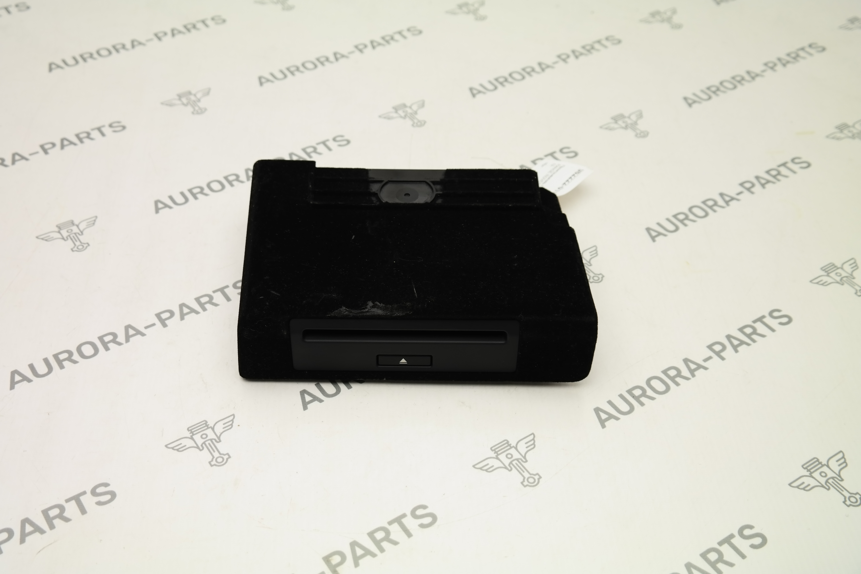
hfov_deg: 42.7
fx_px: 1100
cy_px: 287
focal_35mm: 46
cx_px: 430
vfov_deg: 29.2
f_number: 4.5
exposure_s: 1/100
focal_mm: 30
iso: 200
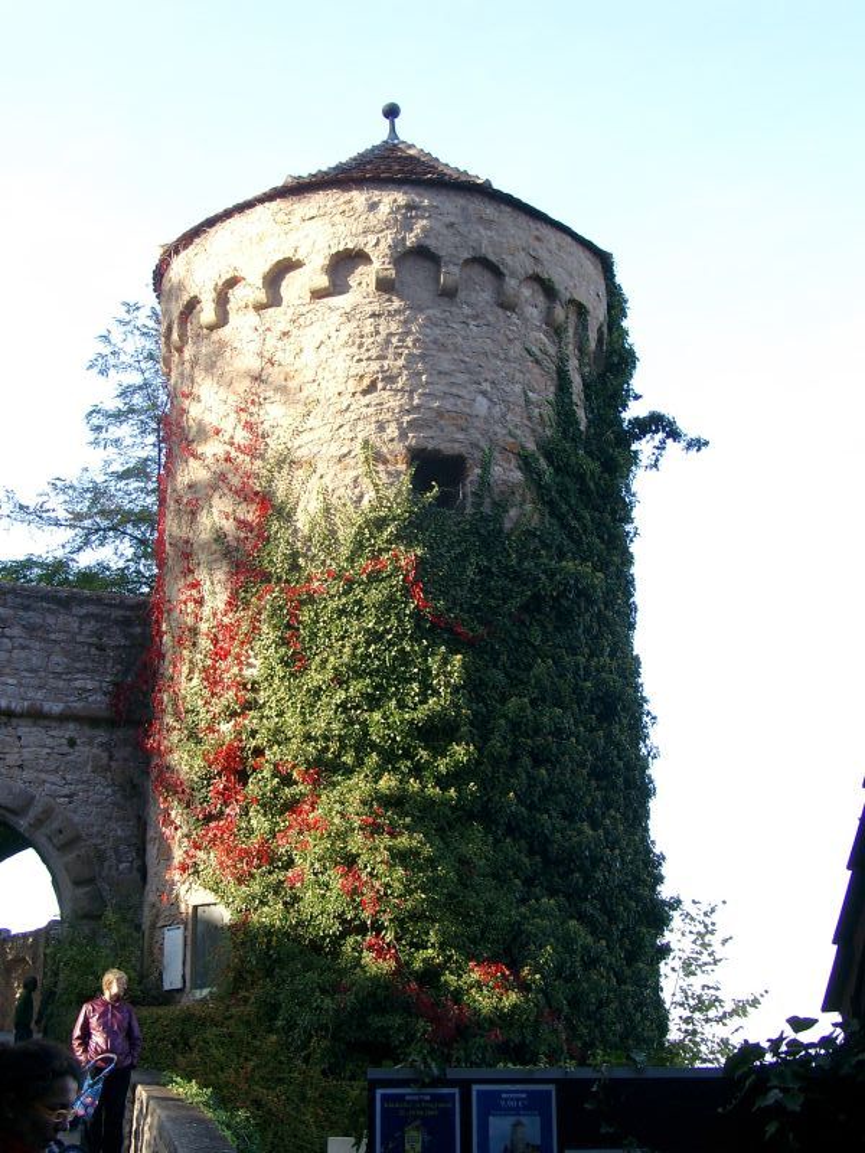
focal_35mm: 50
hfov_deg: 29.1
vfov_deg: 38.2
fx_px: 1666
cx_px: 432
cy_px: 576
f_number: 4
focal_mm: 10.4
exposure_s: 1/133
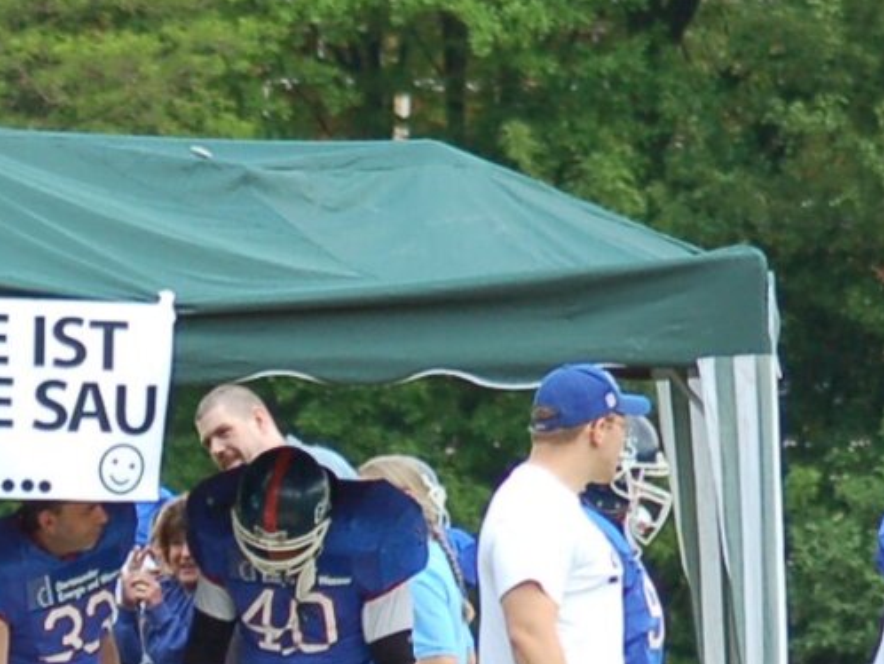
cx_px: -16
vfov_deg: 1.7
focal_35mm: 858
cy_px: 520
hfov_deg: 2.3
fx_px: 21925
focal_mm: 135
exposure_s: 1/800
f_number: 4.5
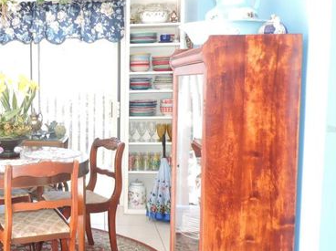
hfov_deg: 38.8
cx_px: 43
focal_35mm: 46
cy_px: 129
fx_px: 446
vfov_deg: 31.4
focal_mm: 4.3
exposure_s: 1/40
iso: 250
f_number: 3
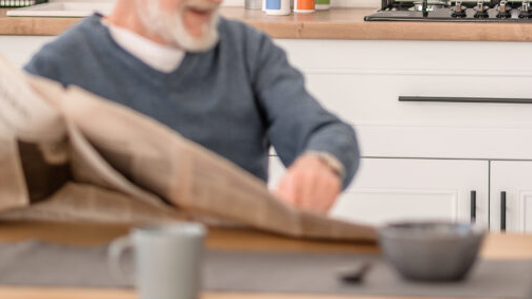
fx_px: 2553
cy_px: -55
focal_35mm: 181
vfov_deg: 6.7
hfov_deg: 11.9
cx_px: 379
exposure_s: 1/400
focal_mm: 85
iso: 100
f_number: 2.2
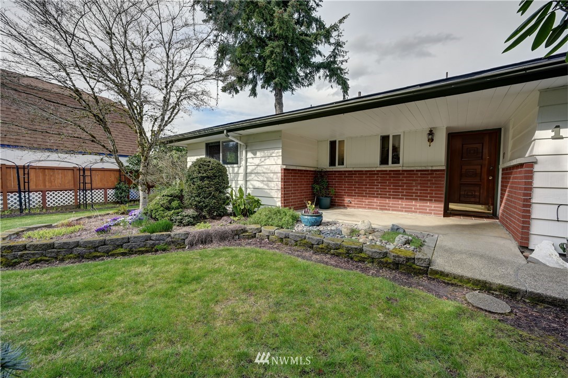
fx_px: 221
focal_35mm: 14
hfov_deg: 104.3
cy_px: 189
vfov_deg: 81.1
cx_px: 284
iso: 400
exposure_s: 1/400
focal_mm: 14
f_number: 8
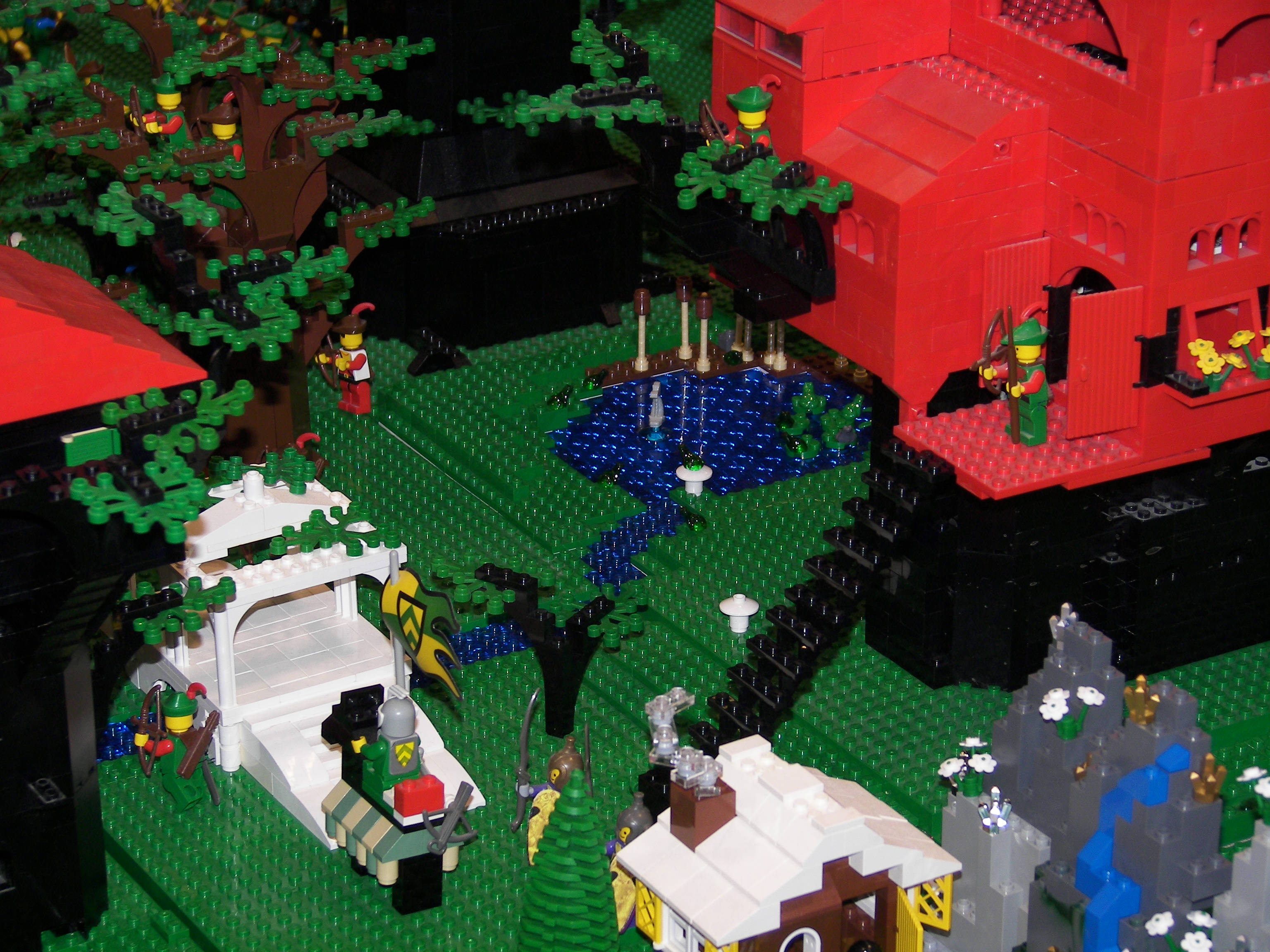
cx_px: 635
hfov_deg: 18.4
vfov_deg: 13.8
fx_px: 3926
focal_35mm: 107
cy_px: 476
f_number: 3.2
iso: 64
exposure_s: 1/40
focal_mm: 17.8
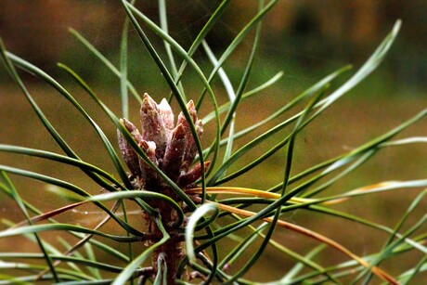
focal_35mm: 90
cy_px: 142
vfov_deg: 15.2
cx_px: 214
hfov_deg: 22.6
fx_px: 1068
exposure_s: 1/3200
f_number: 11
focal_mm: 90
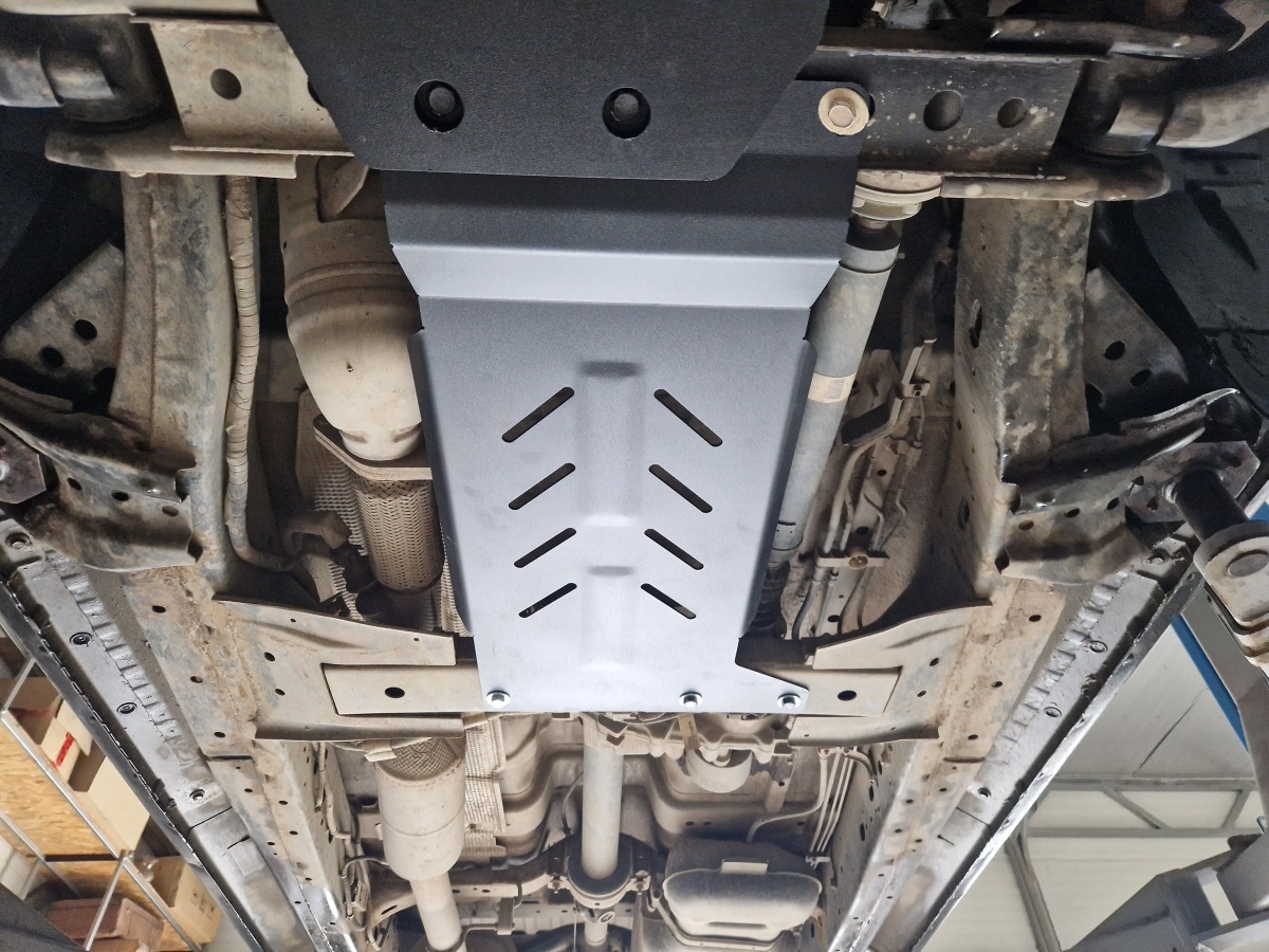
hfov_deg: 73.9
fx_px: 843
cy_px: 476
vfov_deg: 58.9
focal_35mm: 23
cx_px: 634
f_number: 1.8
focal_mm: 5.4
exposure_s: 1/100
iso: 64
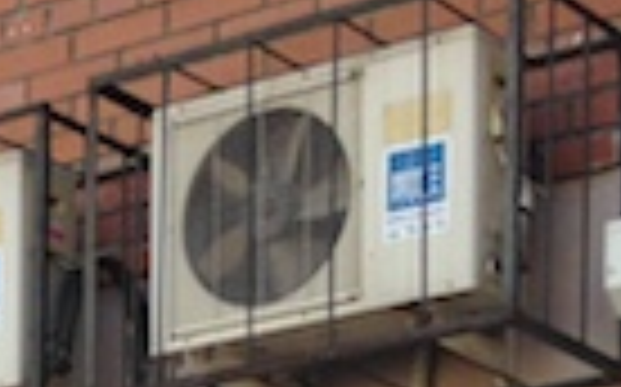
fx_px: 3433
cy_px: 1098
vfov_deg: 6.0
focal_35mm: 203
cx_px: -315
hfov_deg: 10.0
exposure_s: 1/220
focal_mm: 4.12
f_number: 2.4
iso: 50
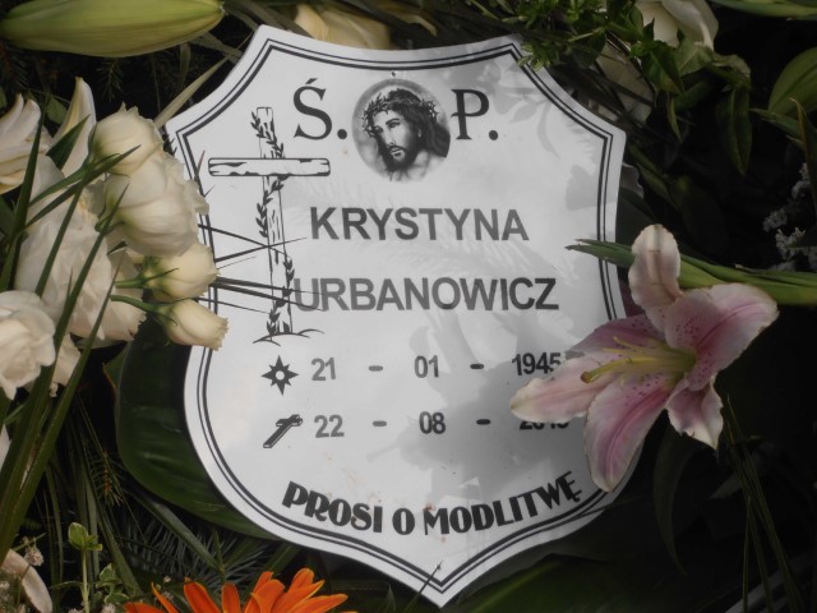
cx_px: 408
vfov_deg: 8.9
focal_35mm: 166
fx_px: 3918
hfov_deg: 11.9
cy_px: 306
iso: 80
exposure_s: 1/800
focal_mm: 29.44
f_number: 5.9
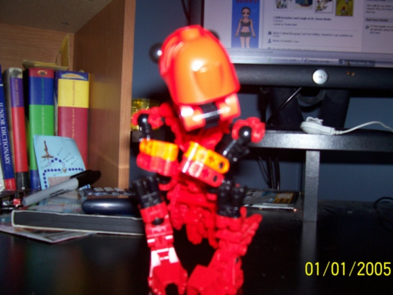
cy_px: 154
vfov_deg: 39.6
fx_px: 409
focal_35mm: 36
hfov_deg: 51.3
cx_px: 204
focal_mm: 5.6
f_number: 2.7
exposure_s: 1/112
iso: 140
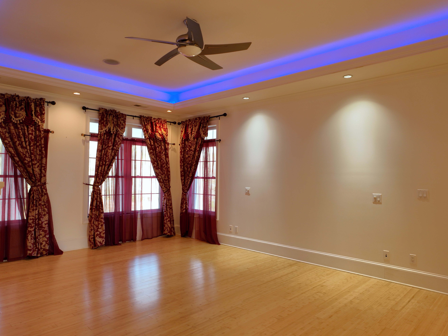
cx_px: 224
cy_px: 168
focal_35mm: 24
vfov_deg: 56.8
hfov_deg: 71.6
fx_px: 310
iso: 100
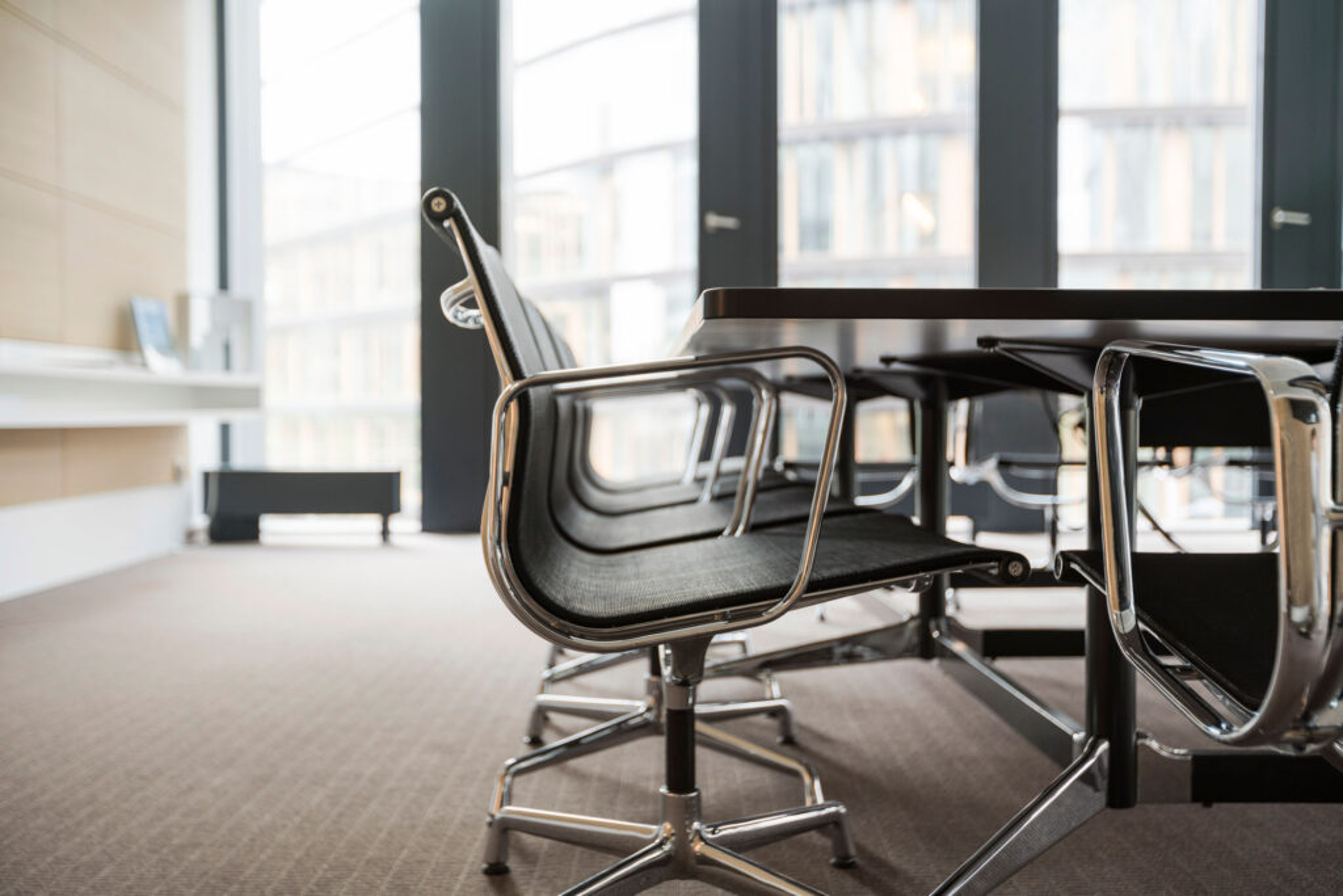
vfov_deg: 37.9
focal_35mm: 35
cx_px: 672
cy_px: 448
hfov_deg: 54.4
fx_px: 1306
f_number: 2.8
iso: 100
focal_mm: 35
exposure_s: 1/5
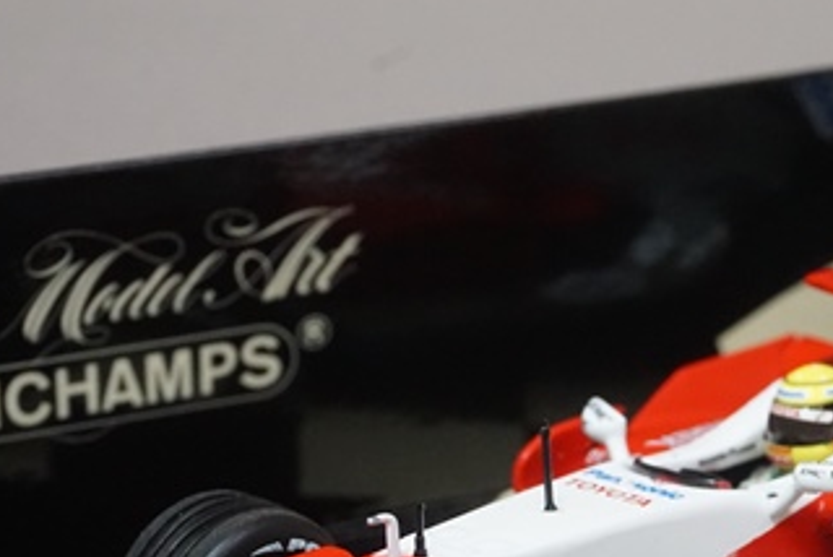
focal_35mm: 147
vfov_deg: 9.3
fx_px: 3404
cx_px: 716
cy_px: 532
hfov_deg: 13.8
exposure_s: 1/25
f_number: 11
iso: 3200
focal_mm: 49
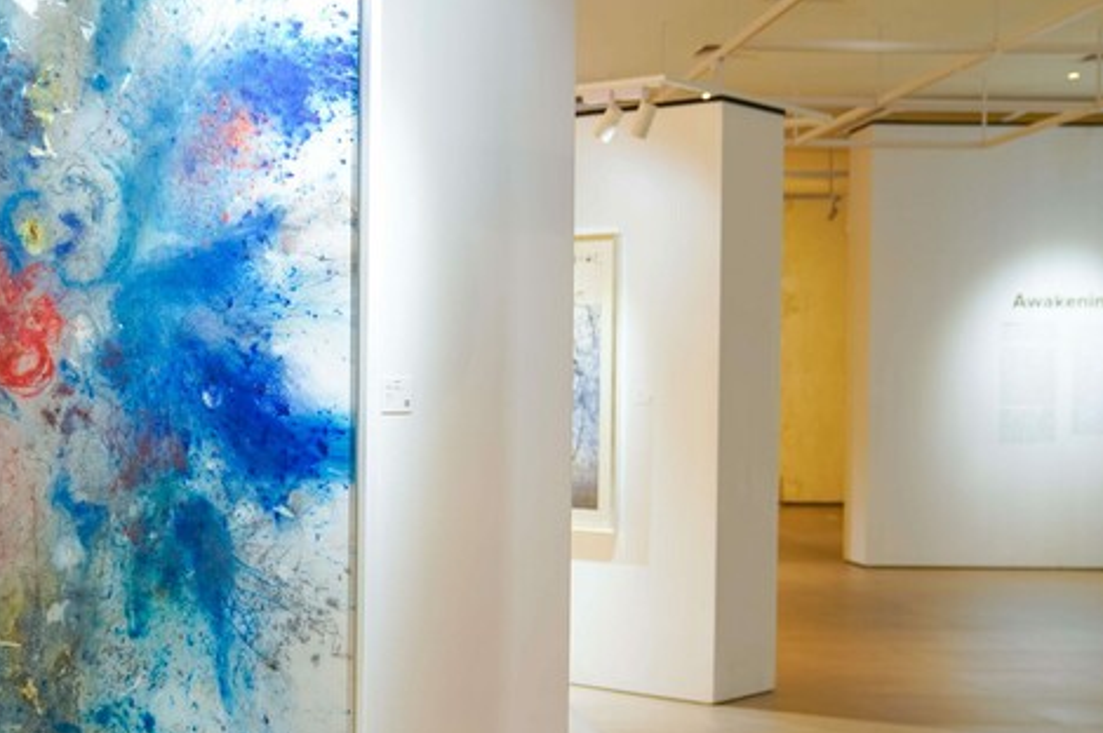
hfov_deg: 33.9
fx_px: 1776
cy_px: 435
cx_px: 294
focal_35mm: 58
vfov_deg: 23.3
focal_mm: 32
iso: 125
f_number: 2.8
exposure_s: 1/40
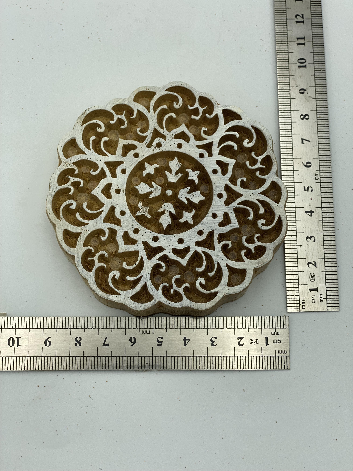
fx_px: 707
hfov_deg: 28.0
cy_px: 236
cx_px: 176
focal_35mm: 52
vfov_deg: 36.8
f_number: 2
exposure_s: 1/600
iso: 20
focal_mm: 6
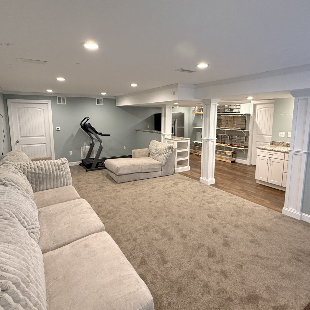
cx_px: 152
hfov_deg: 74.8
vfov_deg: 74.7
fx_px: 203
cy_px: 144
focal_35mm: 20
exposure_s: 1/60
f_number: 2.2
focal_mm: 2.22
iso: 320
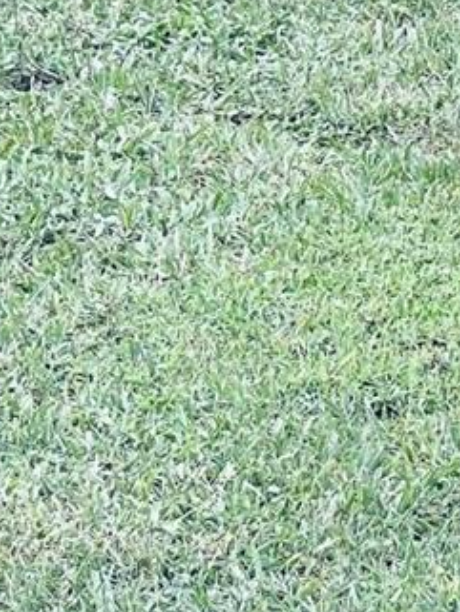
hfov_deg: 4.0
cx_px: -609
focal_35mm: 368
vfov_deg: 5.2
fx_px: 6516
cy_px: -803
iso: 32
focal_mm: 9
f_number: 2.8
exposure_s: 1/109
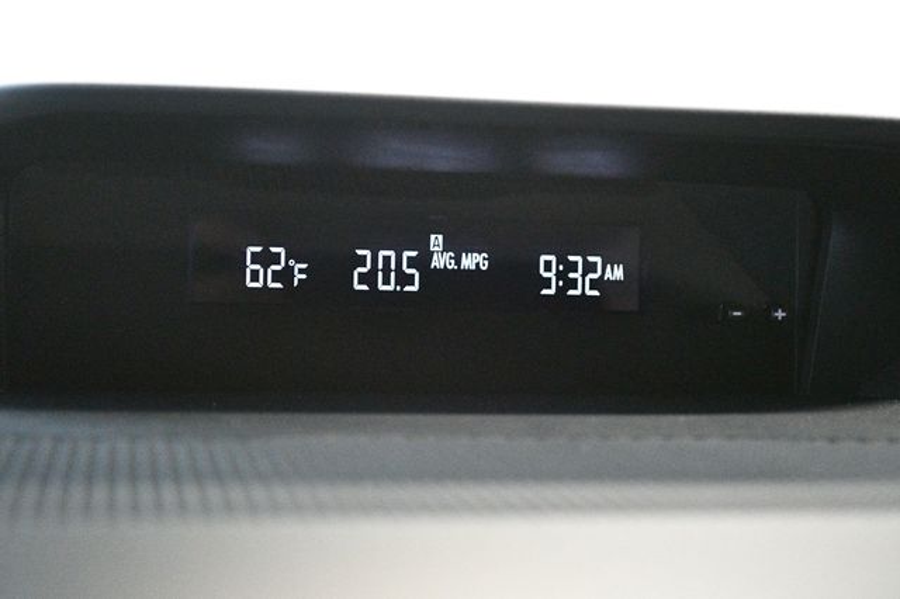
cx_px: 450
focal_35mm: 60
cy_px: 300
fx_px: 1499
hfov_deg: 33.4
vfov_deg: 22.6
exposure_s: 1/60
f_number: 5.3
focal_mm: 40
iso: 10000
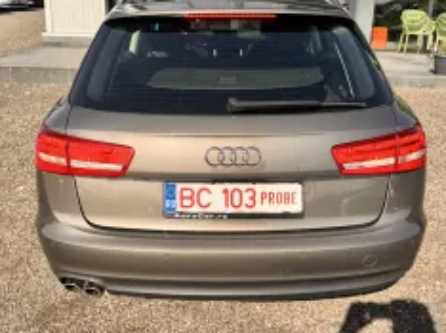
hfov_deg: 50.2
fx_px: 476
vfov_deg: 38.5
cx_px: 225
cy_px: 139
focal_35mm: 37
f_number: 1.78
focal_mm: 6.76
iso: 80
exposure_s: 1/3597
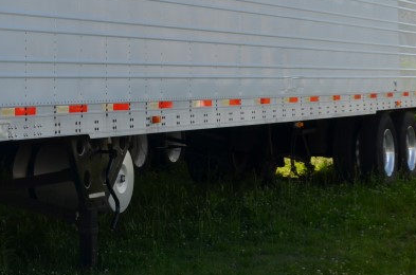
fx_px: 1326
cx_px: 29
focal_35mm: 115
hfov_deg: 17.5
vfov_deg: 11.6
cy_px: -57
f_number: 8
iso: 110
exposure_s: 1/250
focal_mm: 26
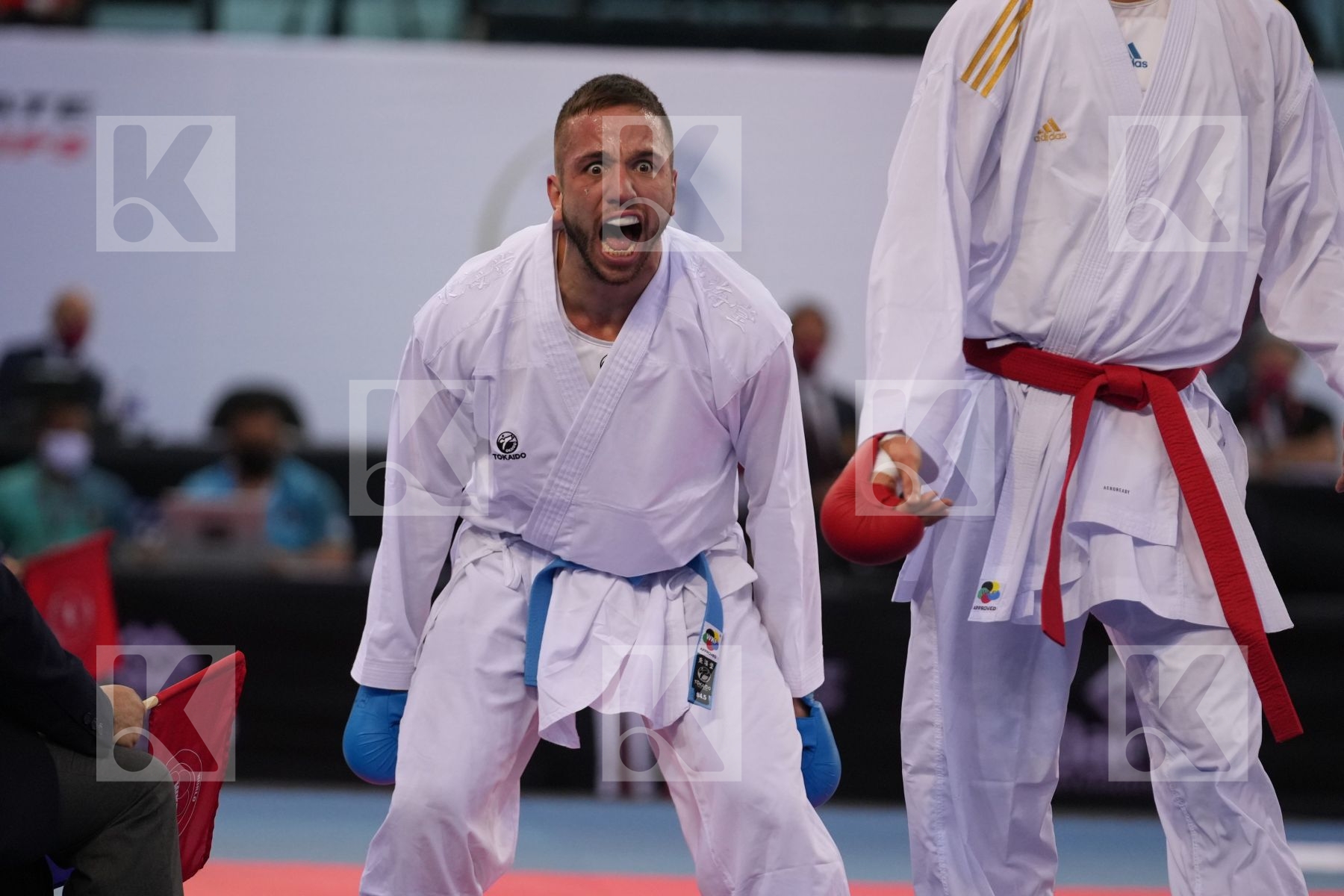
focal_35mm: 279
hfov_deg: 7.4
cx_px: 672
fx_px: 10415
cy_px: 448
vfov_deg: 4.9
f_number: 2.8
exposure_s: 1/1000
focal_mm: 186
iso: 1600
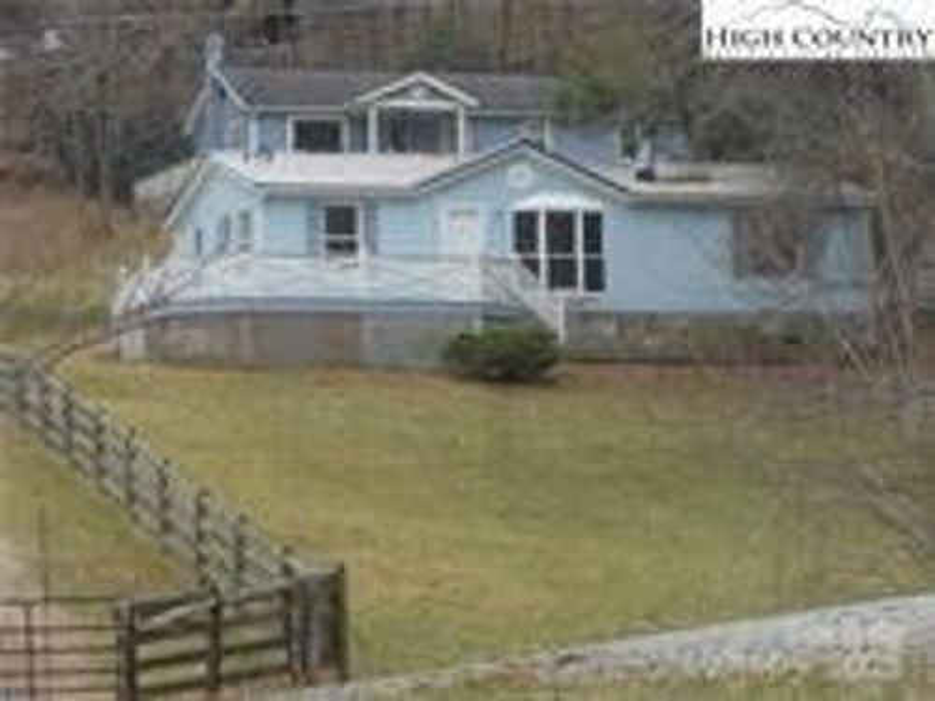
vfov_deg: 12.3
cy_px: 350
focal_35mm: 120
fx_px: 3241
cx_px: 468
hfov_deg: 16.4
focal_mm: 21.5
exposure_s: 1/125
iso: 80
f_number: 5.4
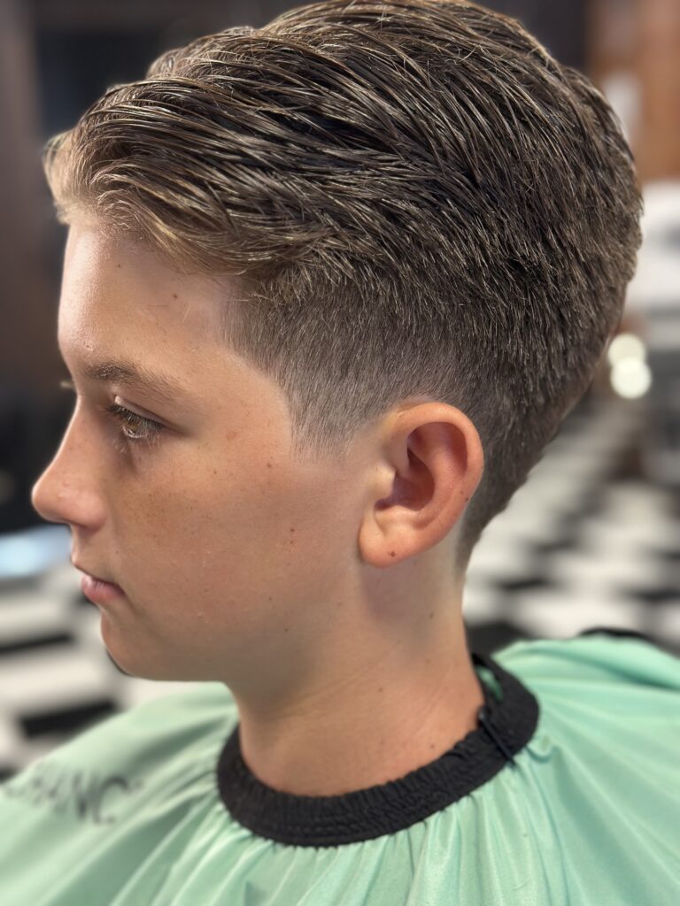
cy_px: 453
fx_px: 1257
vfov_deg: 39.7
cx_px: 340
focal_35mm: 48
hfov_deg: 30.3
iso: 200
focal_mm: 6.86
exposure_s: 1/60
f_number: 1.78
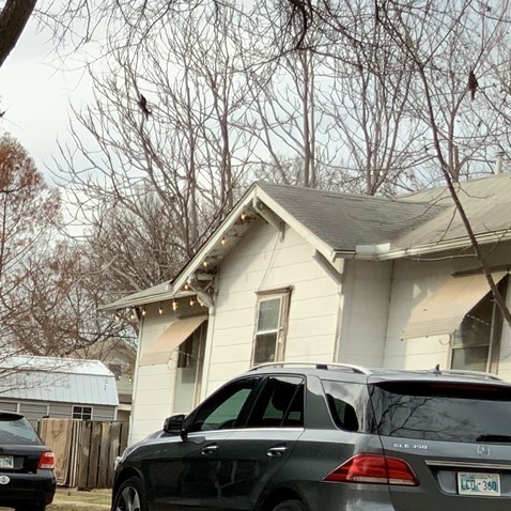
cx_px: -323
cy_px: 566
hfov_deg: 15.2
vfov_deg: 16.4
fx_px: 1720
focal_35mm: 103
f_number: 1.8
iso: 16
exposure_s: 1/246
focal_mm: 3
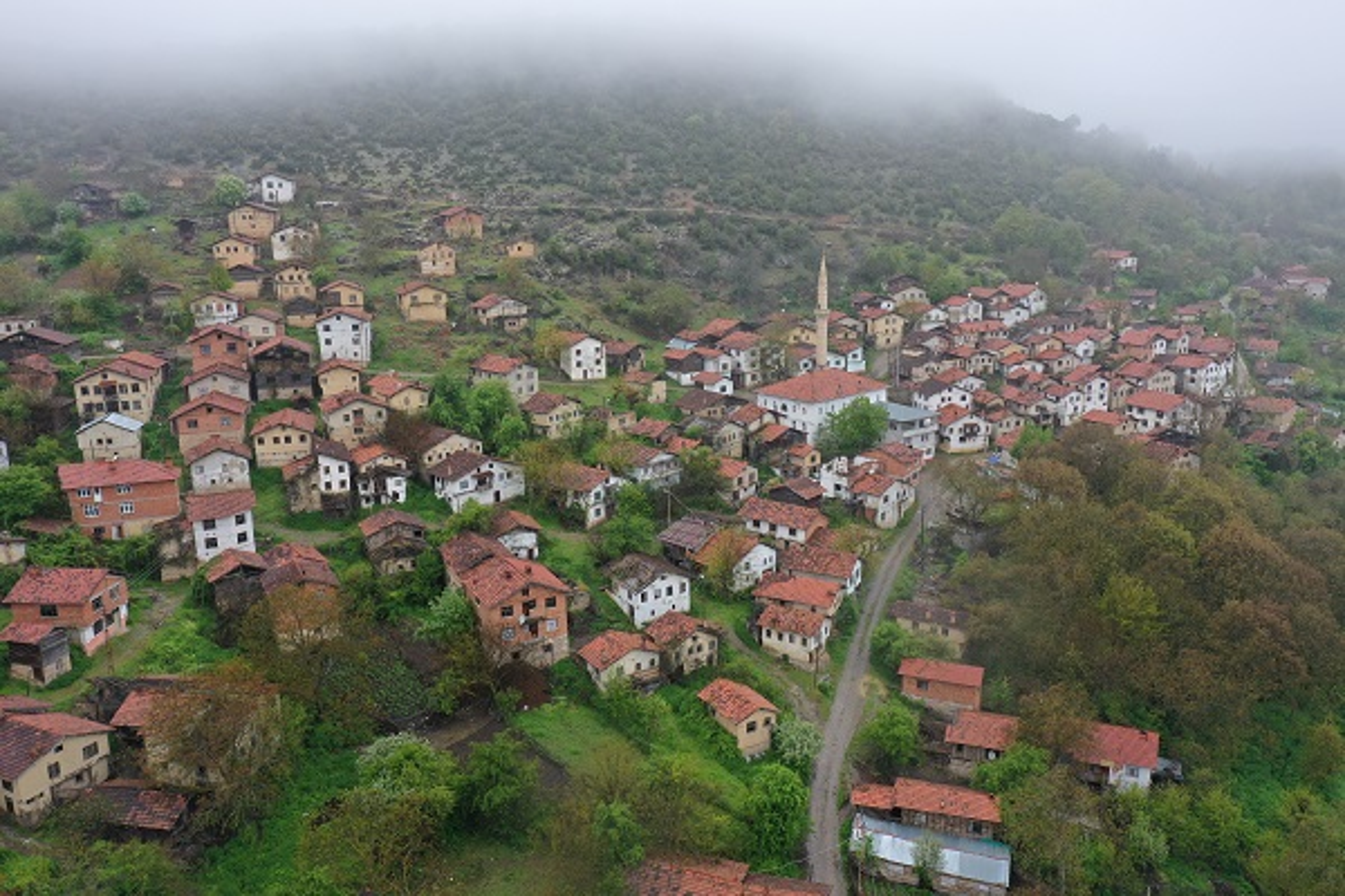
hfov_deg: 65.5
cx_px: 672
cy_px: 448
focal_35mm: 28
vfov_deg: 46.4
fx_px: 1046
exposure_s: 1/200
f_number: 5
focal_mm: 10.26
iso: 100
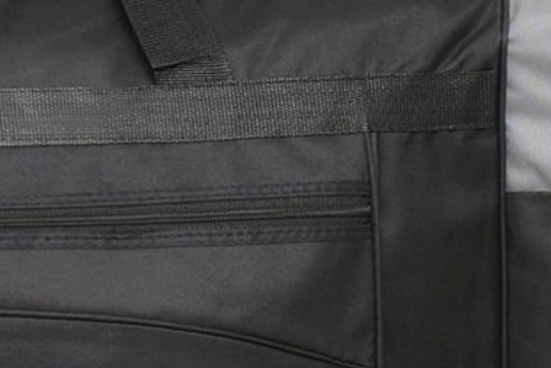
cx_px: -90
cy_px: 74
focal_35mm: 127
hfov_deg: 15.6
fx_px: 1940
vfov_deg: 10.8
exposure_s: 1/60
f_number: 5.6
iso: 100
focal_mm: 25
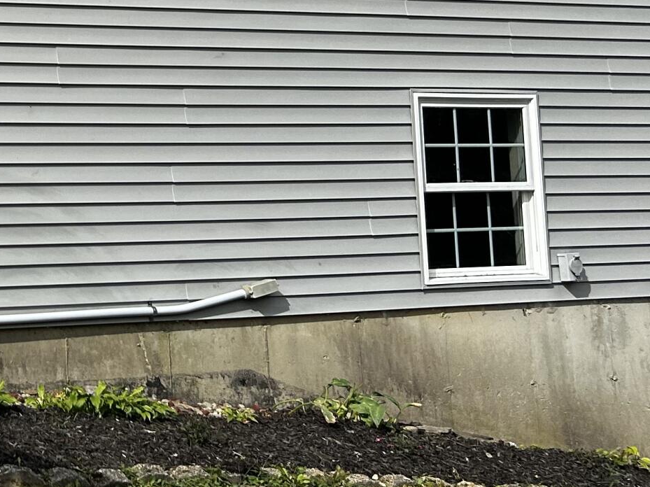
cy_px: 24
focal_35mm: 84
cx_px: -222
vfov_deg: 17.2
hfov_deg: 20.9
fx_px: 1577
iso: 50
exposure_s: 1/3571
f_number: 1.5
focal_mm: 5.7
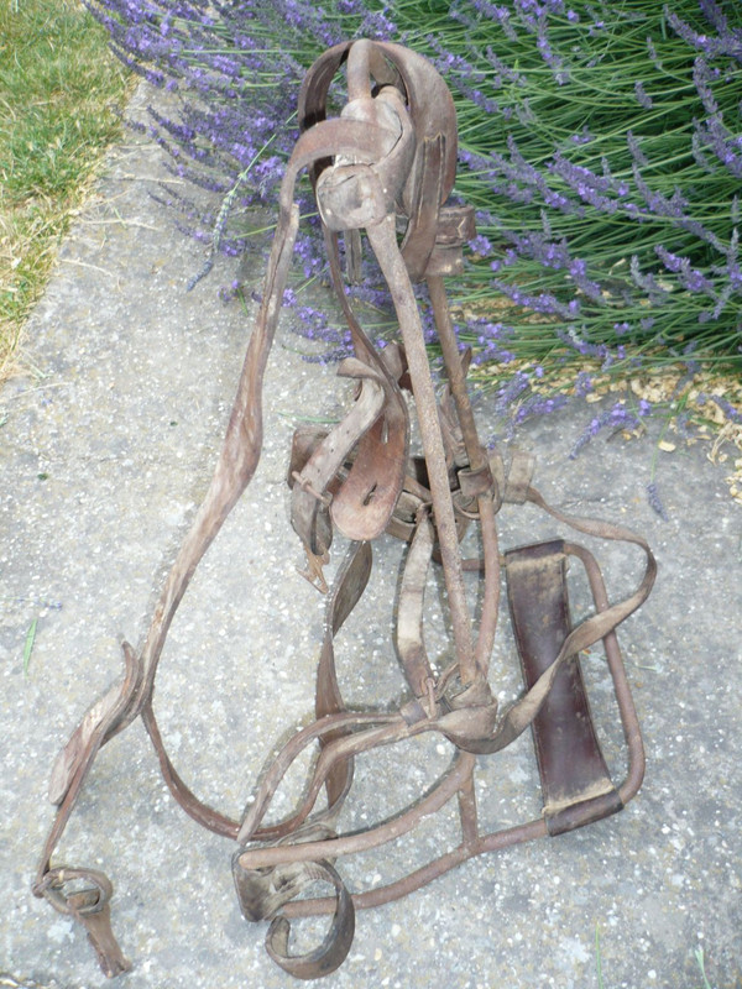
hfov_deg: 40.7
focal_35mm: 35
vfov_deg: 52.6
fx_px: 1000
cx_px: 371
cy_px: 494
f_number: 2.8
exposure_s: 1/50
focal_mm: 5.8
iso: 100
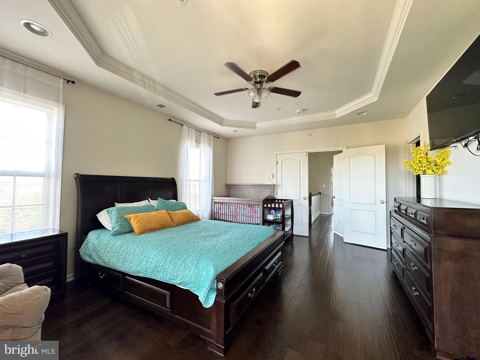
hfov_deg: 102.1
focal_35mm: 14
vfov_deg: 85.7
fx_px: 194
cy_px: 180
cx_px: 240
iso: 200
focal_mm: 2.22
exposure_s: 1/99
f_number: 2.2
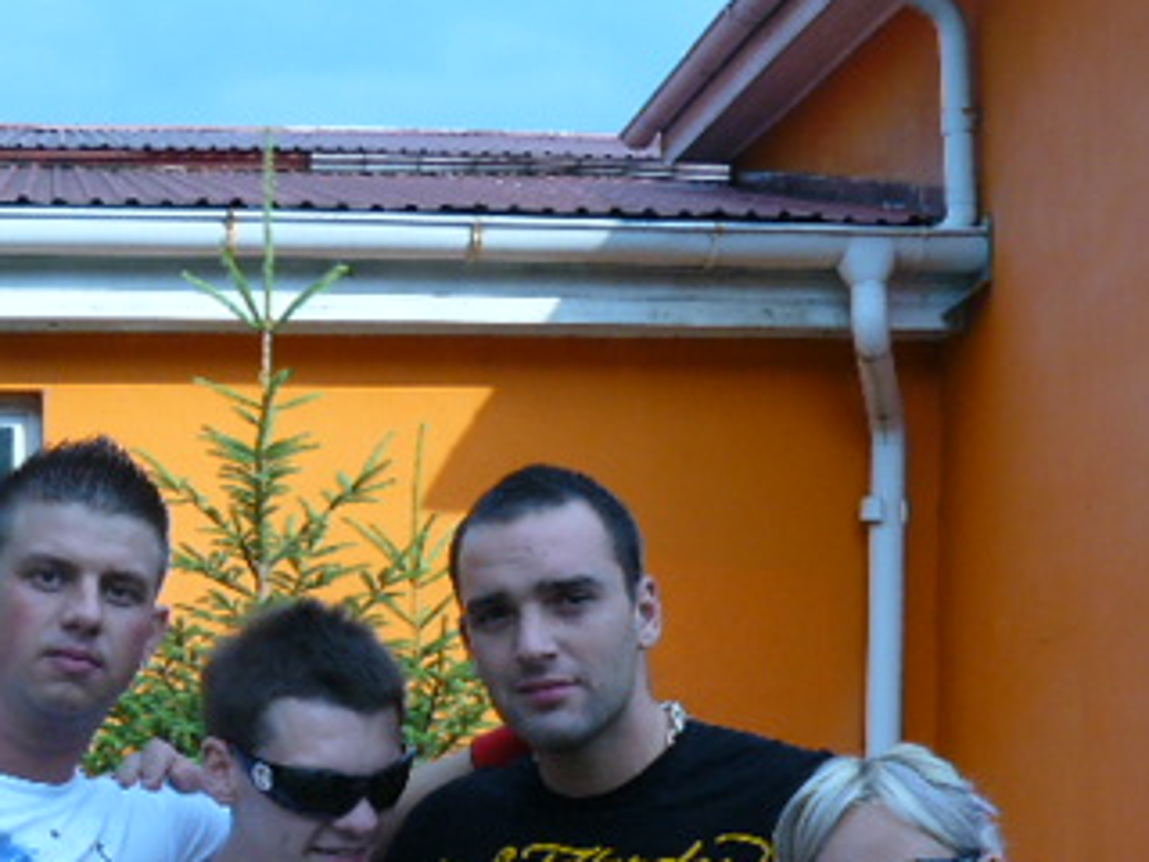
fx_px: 2390
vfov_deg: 19.8
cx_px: 330
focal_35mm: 72
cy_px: 855
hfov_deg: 26.8
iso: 100
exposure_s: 1/250
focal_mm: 6
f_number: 5.6
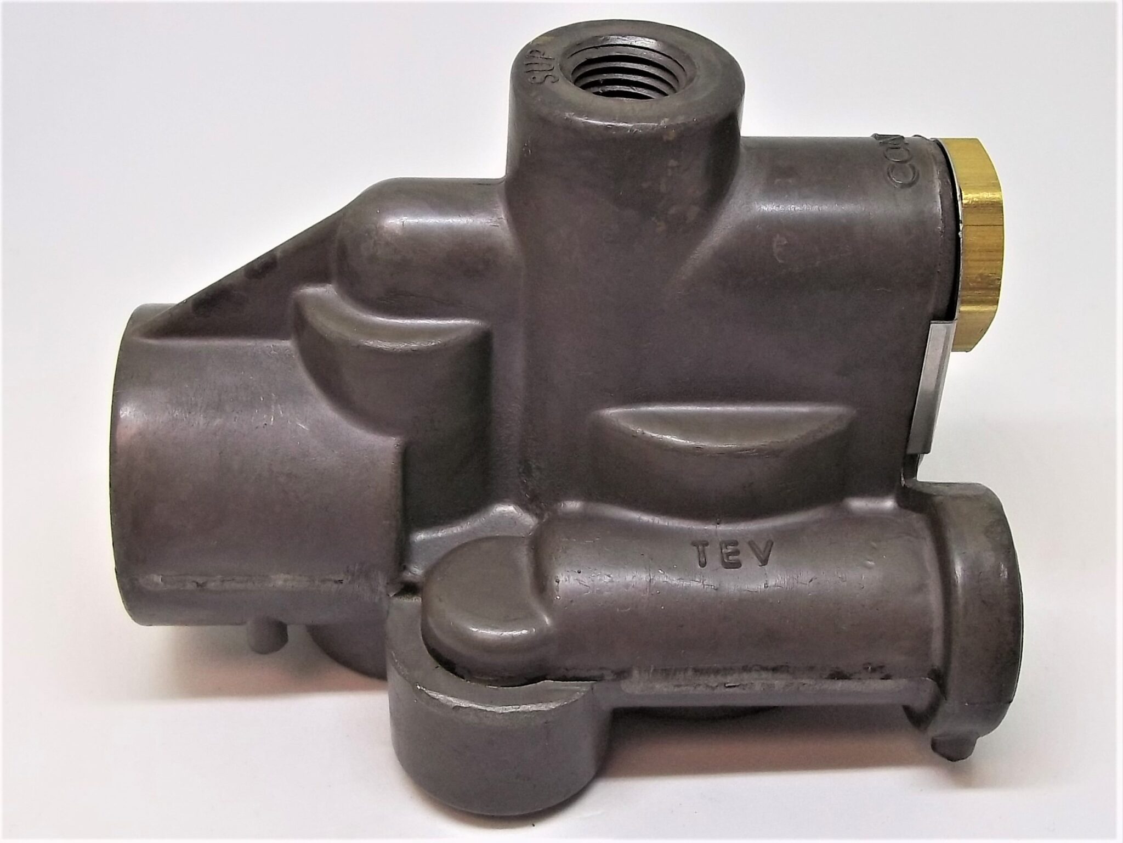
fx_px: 1038
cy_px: 422
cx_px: 562
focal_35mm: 32
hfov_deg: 56.8
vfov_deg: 44.2
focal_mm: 5.7
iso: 80
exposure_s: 1/80
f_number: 2.9
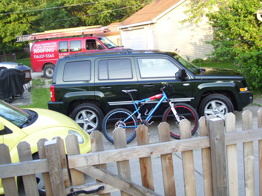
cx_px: 131
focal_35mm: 45
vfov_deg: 32.2
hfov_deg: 42.1
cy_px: 98
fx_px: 341
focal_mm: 7.6
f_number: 3
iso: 80
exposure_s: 1/90
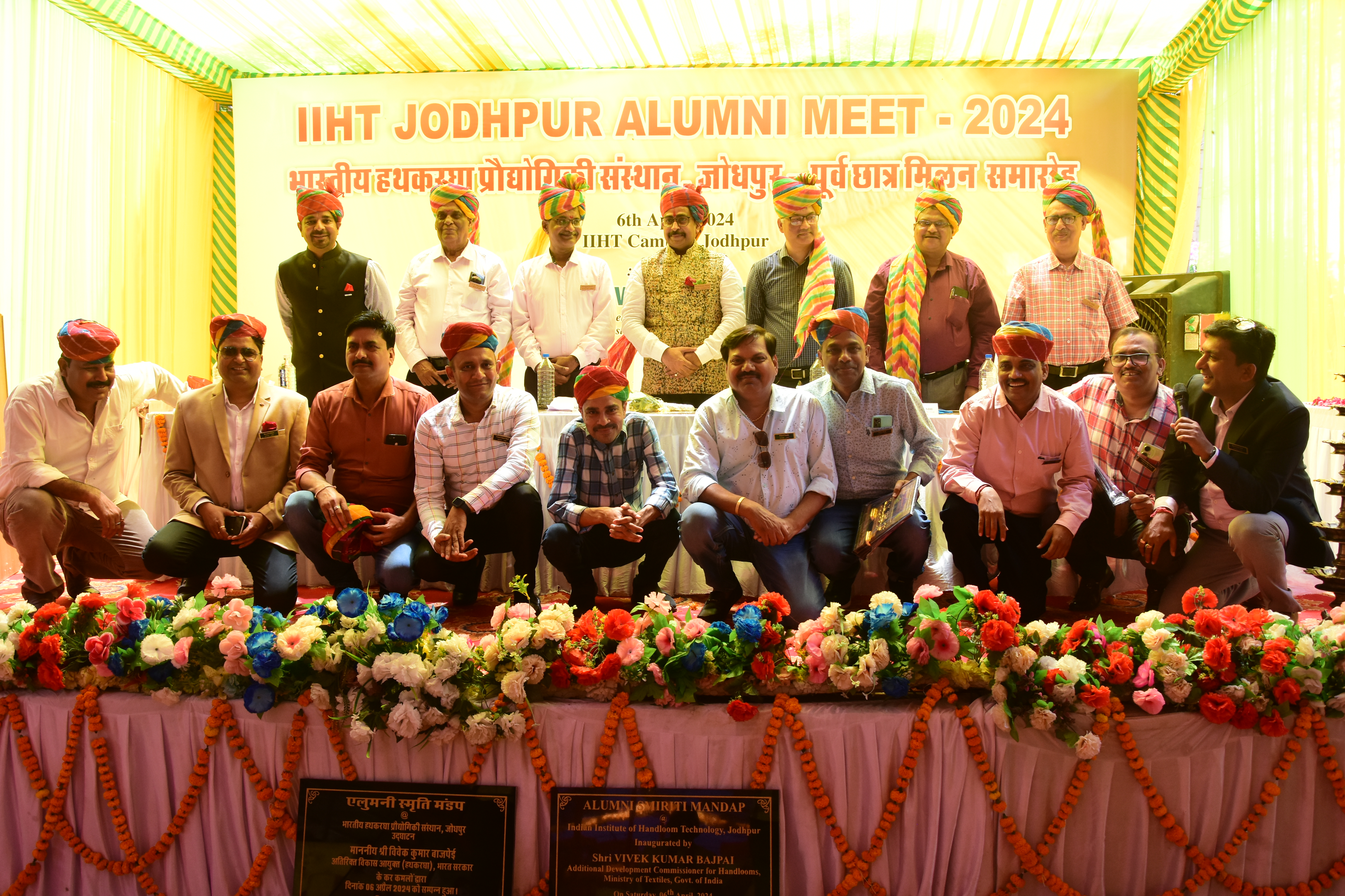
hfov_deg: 59.5
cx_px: 672
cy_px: 448
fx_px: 1177
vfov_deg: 41.7
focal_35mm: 32
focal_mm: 21
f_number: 5.6
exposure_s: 1/200
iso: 640
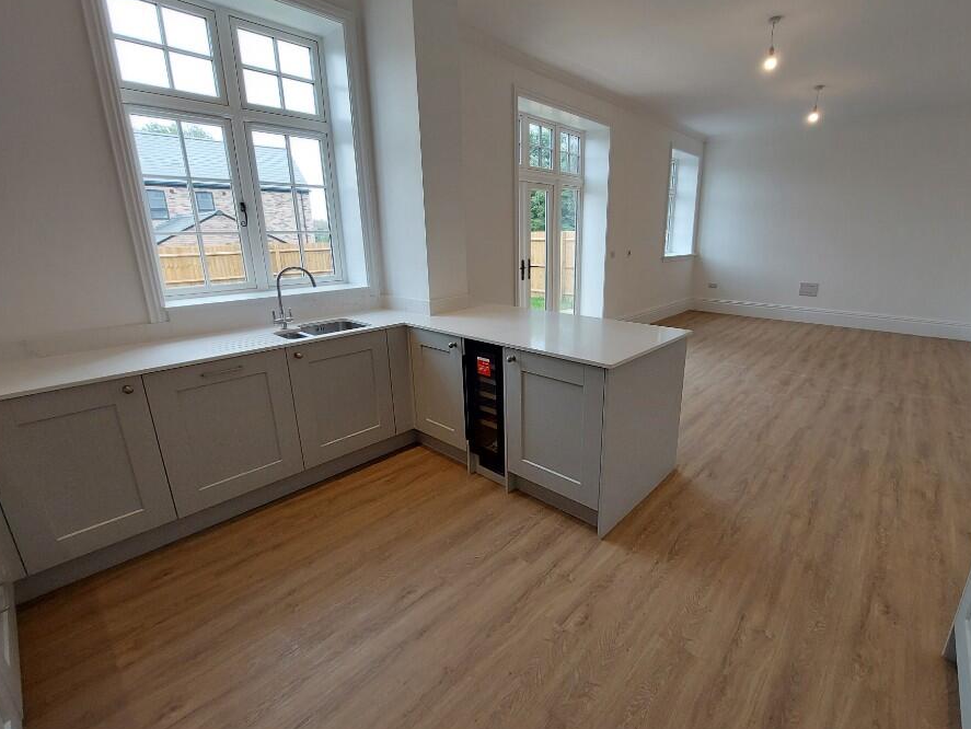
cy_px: 359
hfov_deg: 97.9
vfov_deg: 81.8
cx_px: 528
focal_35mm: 15
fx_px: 421
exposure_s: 1/60
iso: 64
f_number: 2.2
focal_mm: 1.74
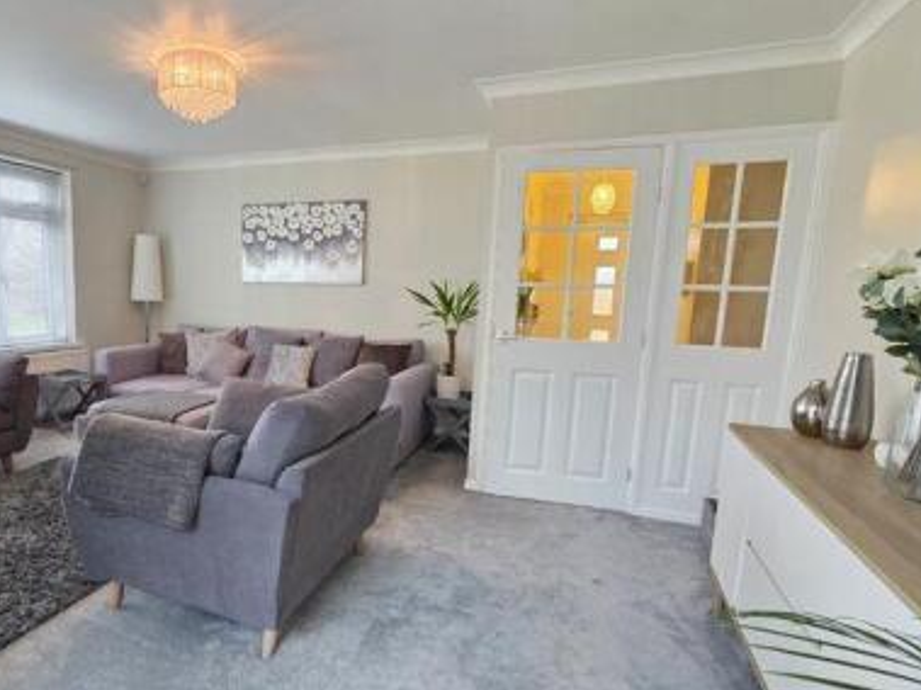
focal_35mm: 20
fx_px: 532
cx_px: 329
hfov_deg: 79.8
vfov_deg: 65.9
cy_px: 368
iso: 500
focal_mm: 2.2
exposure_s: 1/50
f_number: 1.9
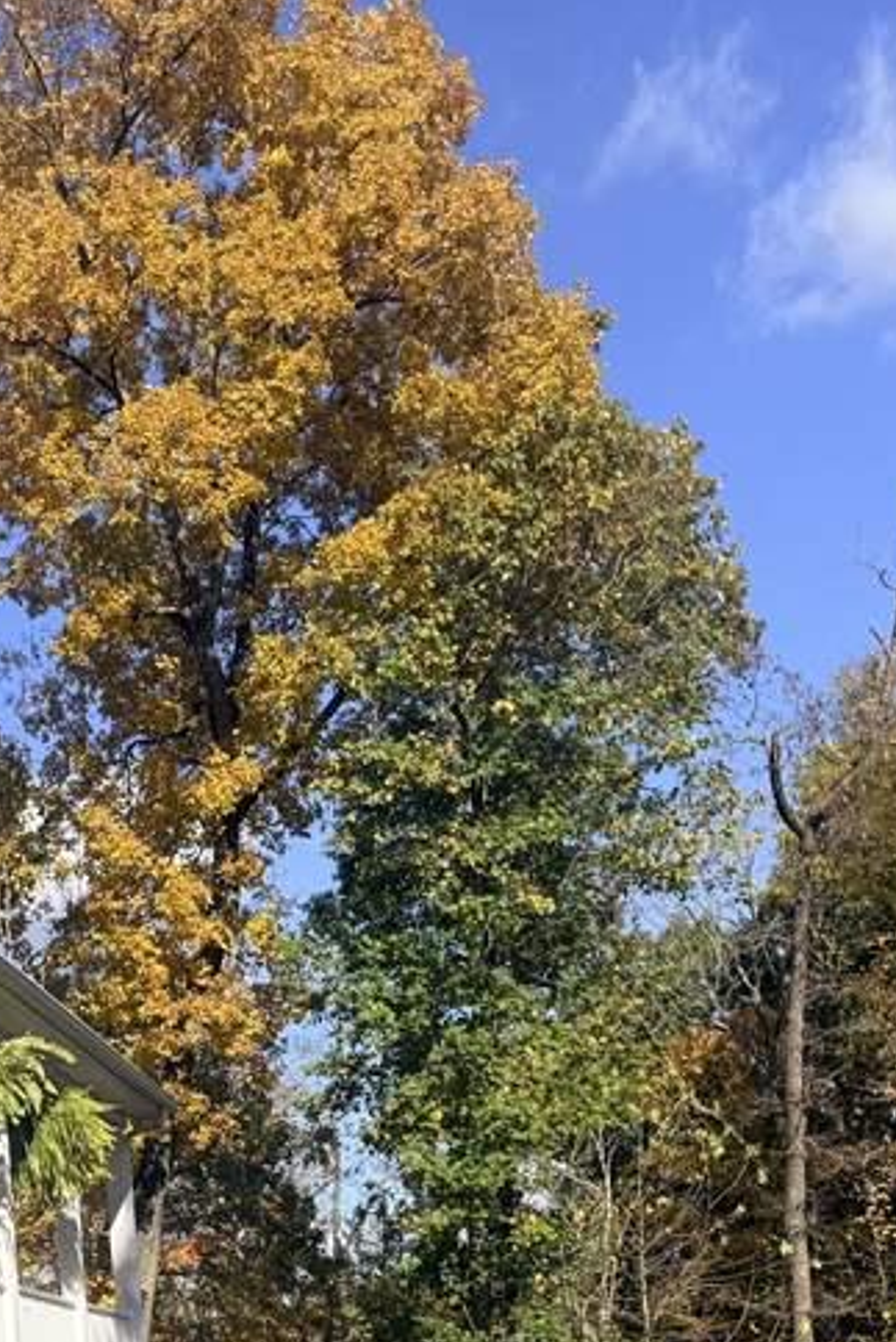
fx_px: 2462
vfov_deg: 29.7
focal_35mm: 66
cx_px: 178
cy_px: 1097
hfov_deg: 20.4
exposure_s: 1/4673
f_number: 1.78
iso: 80
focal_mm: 6.76
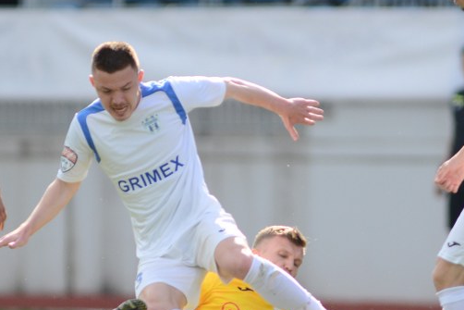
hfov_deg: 2.9
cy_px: 205
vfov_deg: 1.9
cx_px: 256
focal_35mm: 717
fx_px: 9243
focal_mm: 300
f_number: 3.2
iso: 500
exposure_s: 1/4000
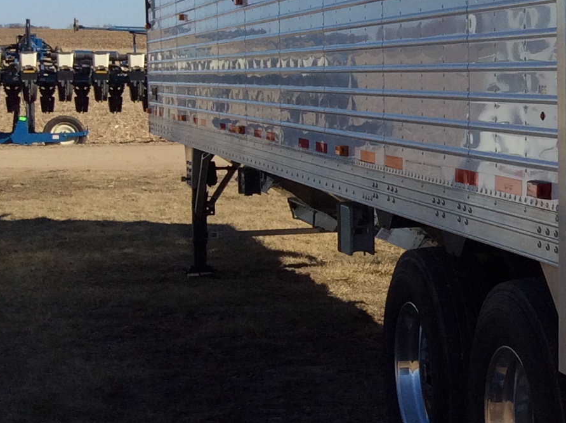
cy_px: 165
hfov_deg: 19.8
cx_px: 681
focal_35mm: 93
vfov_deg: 15.8
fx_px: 1518
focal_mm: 3.3
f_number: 2.4
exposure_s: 1/1972
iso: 32
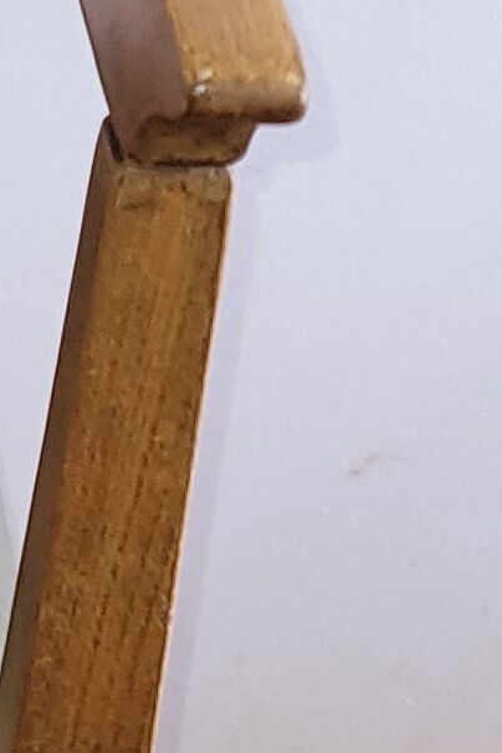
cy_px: 577
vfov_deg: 11.4
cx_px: -923
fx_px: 3765
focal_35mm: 180
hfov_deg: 7.0
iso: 100
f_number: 1.8
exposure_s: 1/25
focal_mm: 5.4
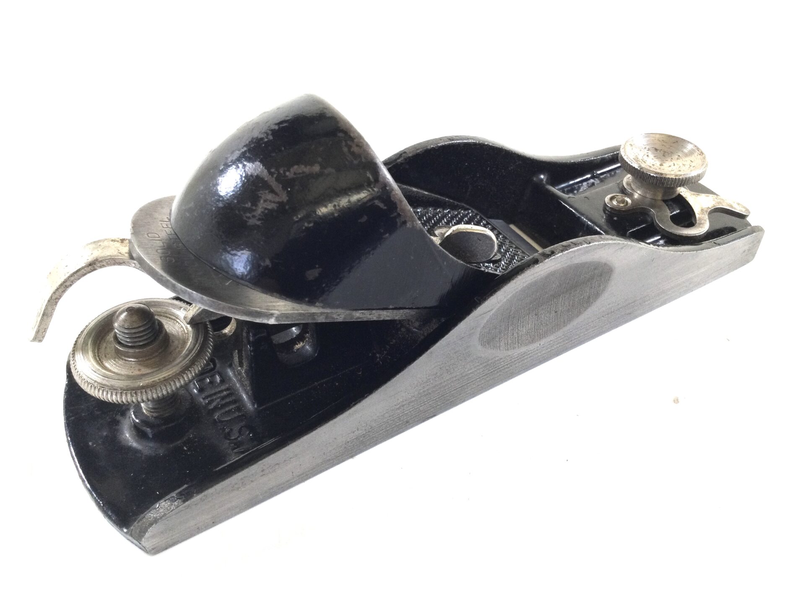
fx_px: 721
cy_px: 302
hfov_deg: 58.4
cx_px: 402
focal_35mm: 31
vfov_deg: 45.4
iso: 50
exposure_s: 1/100
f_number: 2.4
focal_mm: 3.3
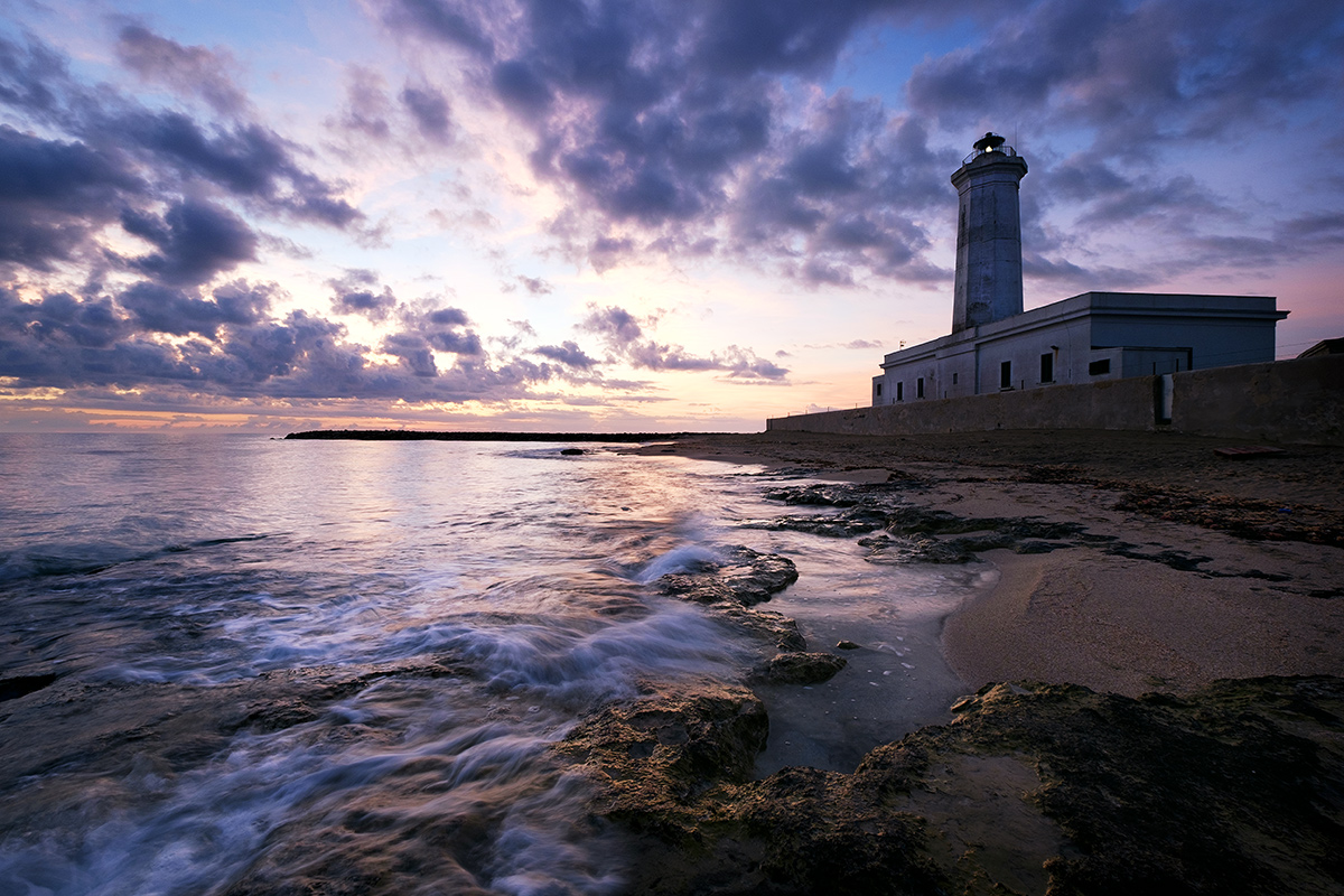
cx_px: 672
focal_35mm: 15
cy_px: 448
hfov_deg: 100.4
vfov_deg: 77.3
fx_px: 560
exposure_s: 1/3
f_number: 10
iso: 320
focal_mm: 10
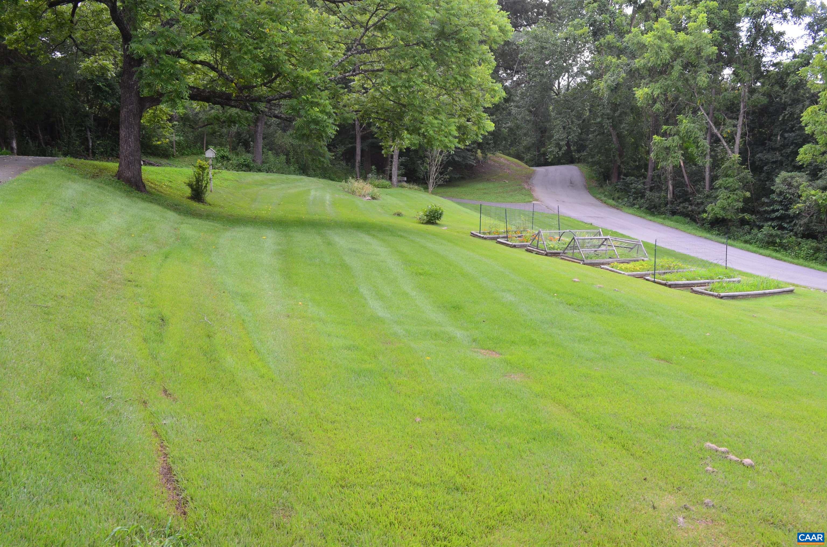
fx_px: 756
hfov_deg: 57.3
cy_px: 274
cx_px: 414
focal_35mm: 33
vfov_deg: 39.8
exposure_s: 1/50
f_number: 10
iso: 400
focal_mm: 22
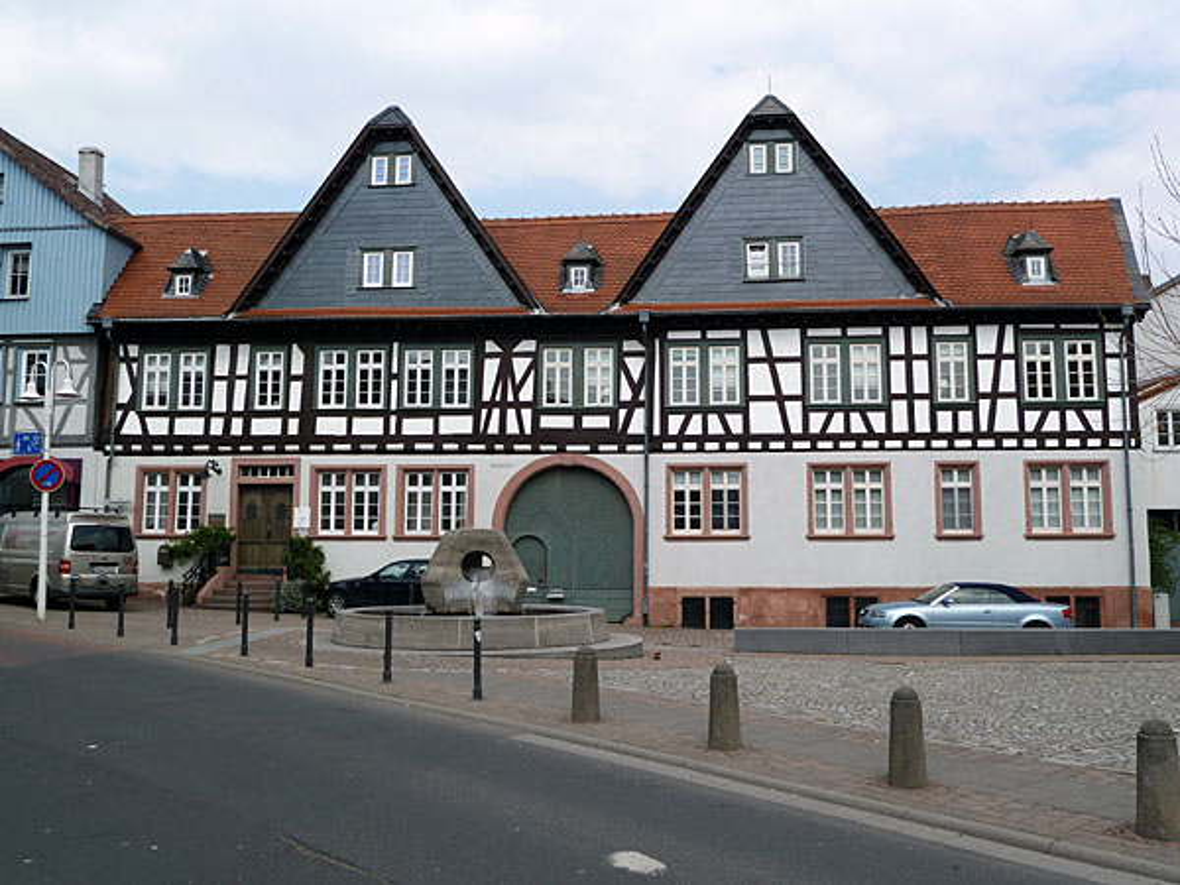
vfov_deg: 44.2
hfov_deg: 56.8
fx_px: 1091
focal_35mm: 32
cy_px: 442
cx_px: 590
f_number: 4.5
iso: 80
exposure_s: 1/500
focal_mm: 5.3
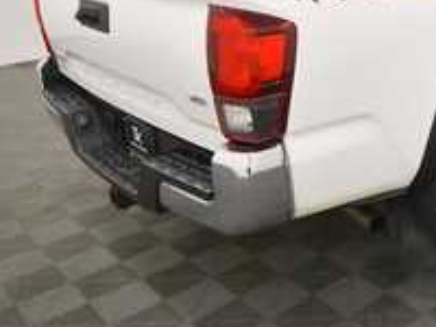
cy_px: 58
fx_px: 605
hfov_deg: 36.4
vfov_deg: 29.5
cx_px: 416
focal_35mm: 48
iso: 800
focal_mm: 17
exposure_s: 1/200
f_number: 5.3
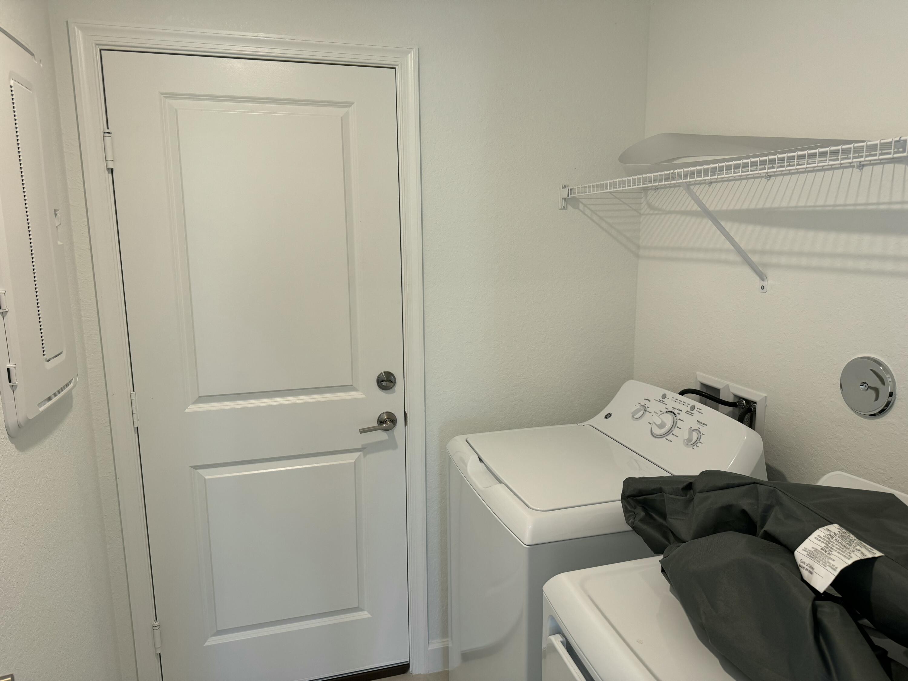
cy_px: 340
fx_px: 630
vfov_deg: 56.8
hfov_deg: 71.6
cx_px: 454
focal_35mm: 24
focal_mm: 6.76
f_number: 1.78
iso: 125
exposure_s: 1/120
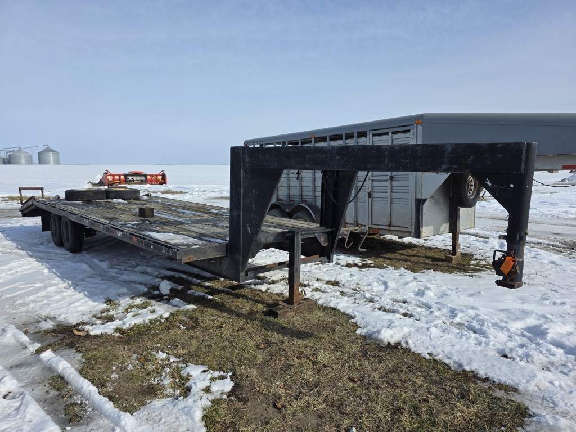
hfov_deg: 73.9
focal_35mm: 23
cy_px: 216
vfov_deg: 58.9
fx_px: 383
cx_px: 288
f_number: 1.7
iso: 64
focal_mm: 6.3
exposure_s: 1/7944
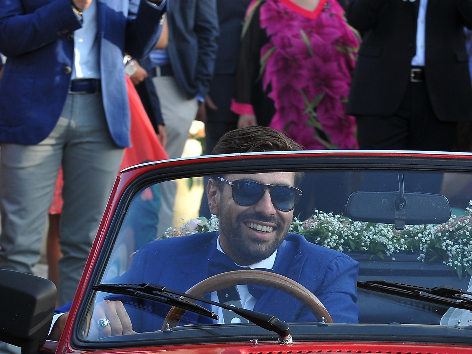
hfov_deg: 9.4
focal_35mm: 209
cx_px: 405
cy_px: 308
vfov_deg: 7.1
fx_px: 2849
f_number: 5.6
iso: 200
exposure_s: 1/125
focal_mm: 70
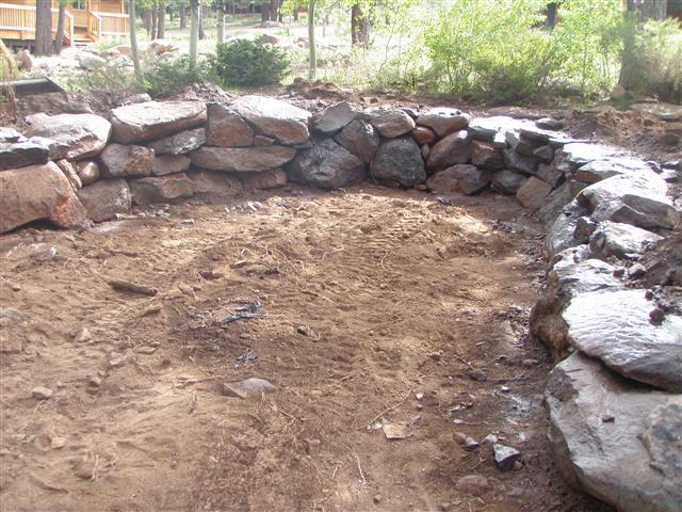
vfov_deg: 37.7
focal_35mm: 38
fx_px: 749
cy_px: 256
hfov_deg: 49.0
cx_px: 341
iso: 80
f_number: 3.5
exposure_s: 1/100
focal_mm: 6.7
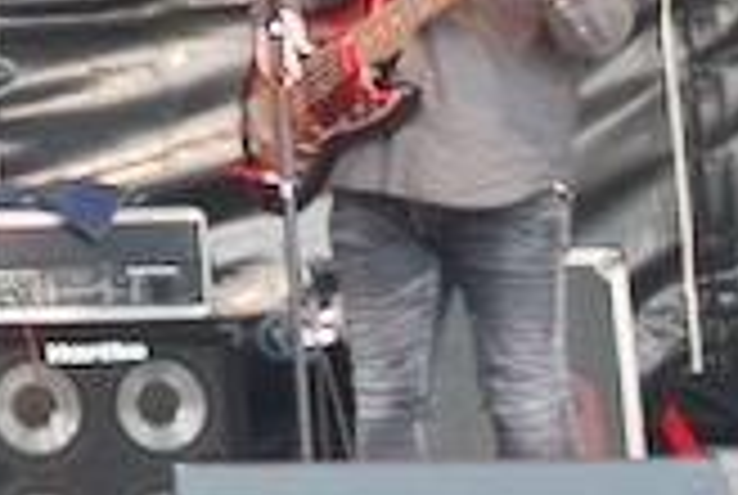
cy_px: -639
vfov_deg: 7.0
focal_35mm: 187
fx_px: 3840
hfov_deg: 10.2
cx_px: -675
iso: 400
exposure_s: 1/250
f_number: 2.5
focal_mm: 8.8
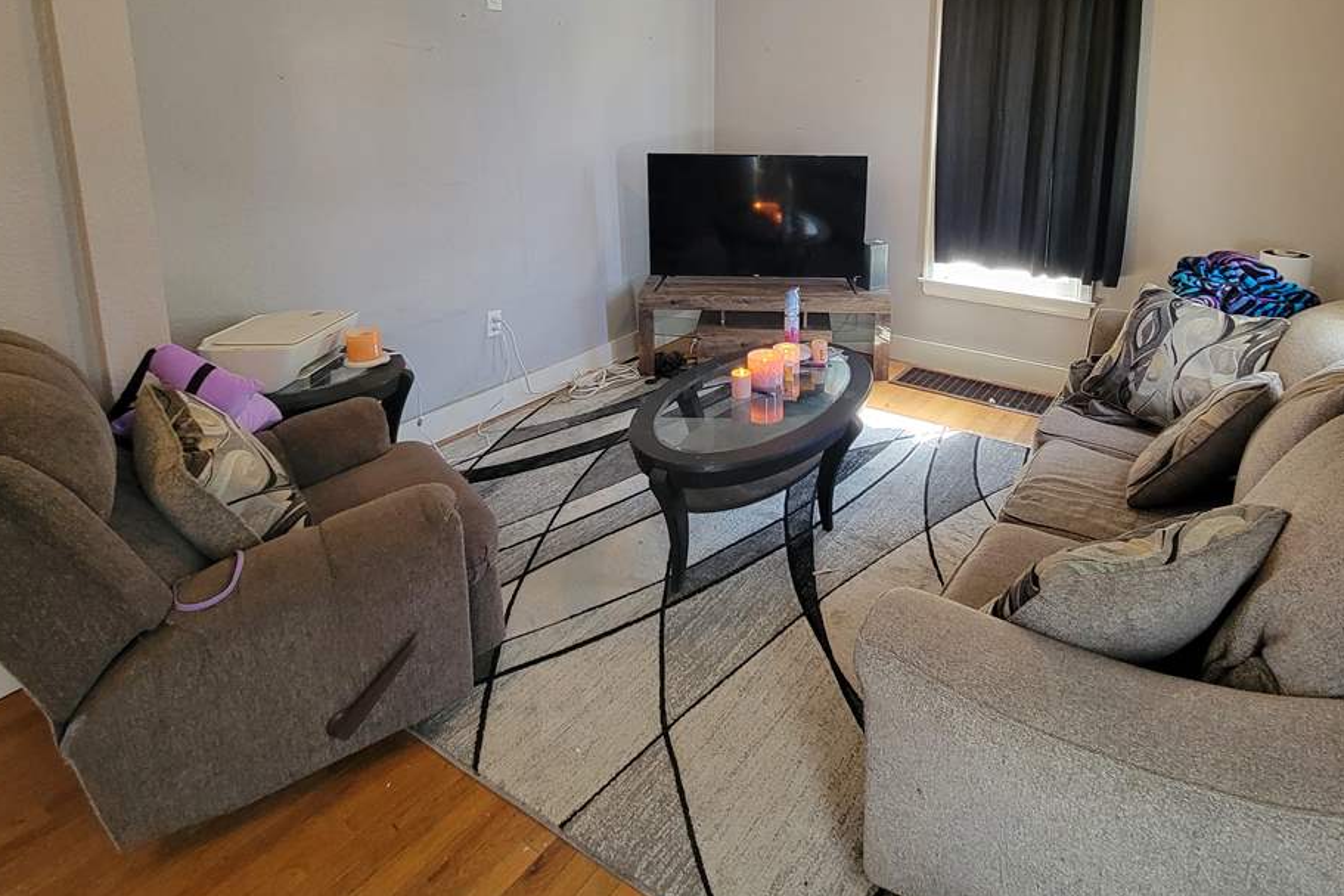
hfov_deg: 86.2
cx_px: 785
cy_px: 249
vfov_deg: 61.7
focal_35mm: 19
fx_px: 709
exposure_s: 1/40
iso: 320
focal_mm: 2.2
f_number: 2.2
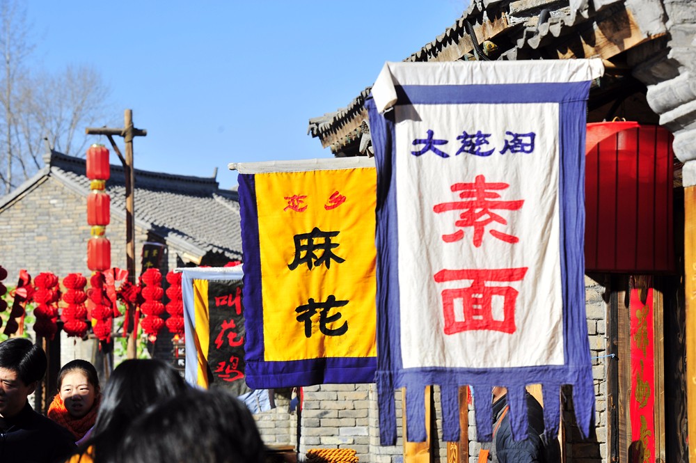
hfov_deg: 18.3
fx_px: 2163
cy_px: 232
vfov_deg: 12.2
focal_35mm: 112
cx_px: 348
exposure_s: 1/640
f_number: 9
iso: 250
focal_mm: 112
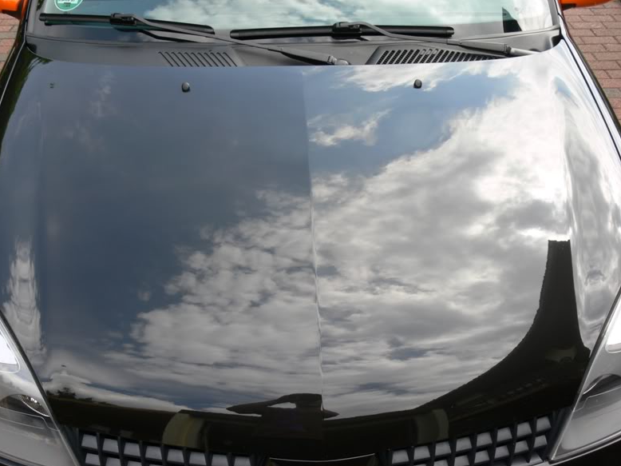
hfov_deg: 51.4
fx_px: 646
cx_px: 303
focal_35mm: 36
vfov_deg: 39.6
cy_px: 238
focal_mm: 7.4
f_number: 5
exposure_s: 1/100
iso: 80
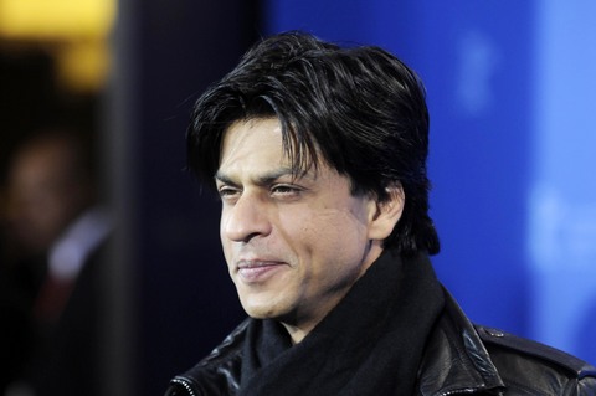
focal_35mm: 188
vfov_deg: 7.3
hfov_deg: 11.0
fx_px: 3101
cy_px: 198
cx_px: 298
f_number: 2.8
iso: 800
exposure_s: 1/125
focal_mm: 125
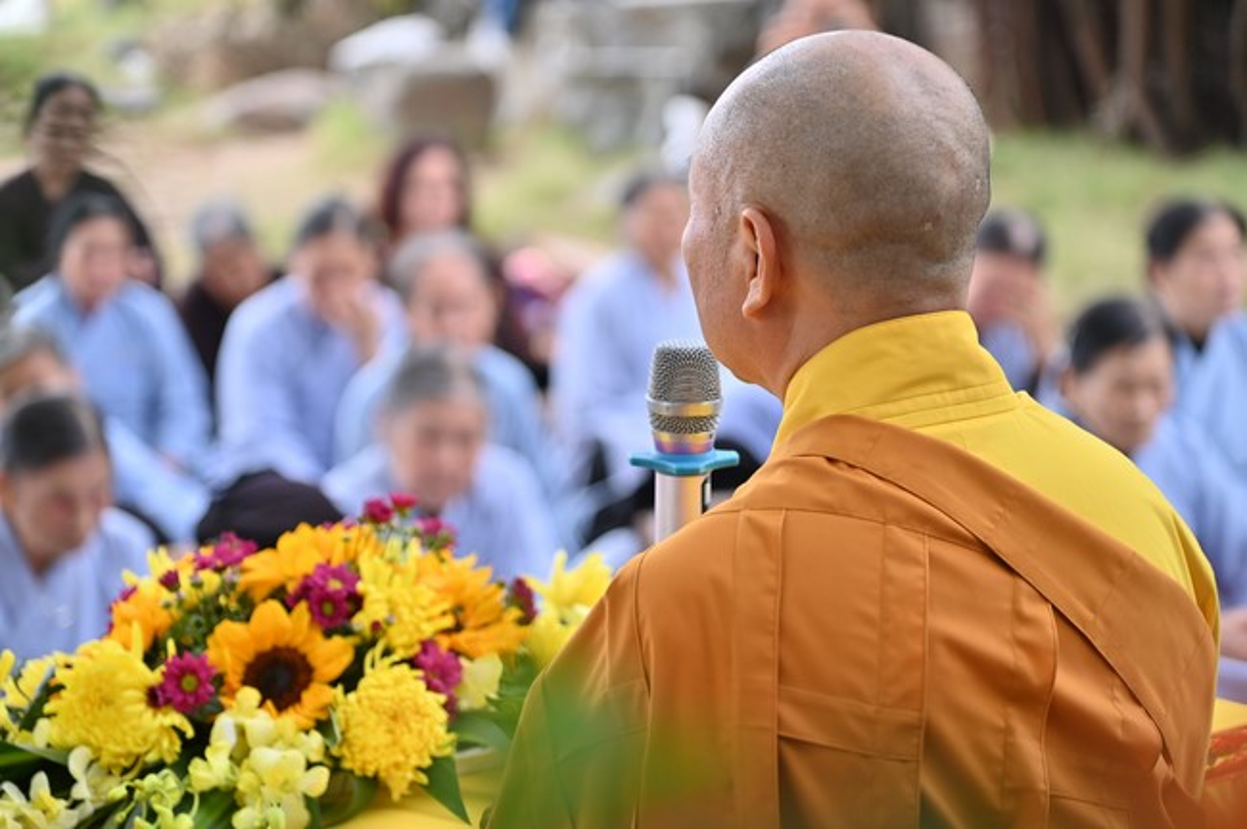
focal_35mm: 120
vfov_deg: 11.4
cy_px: 414
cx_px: 624
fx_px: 4152
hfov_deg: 17.1
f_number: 4
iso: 200
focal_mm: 120
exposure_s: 1/125
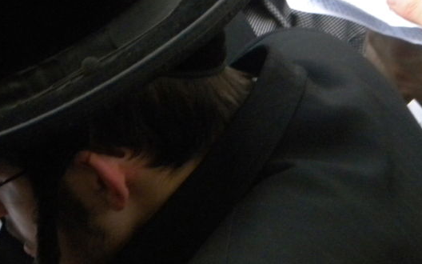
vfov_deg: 7.2
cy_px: 162
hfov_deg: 11.6
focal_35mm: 181
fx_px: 2082
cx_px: 206
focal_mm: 16
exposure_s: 1/520
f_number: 4.5
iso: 400
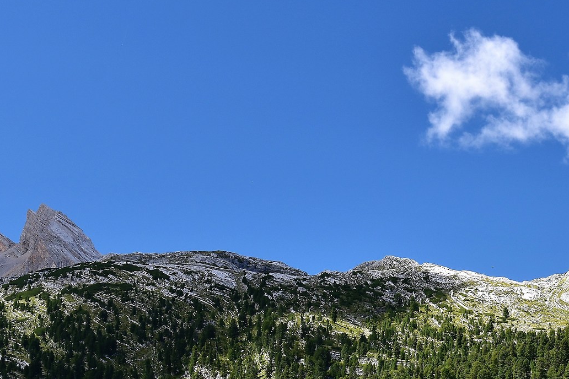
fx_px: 1709
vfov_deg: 12.6
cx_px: 518
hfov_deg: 18.6
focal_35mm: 108
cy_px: 345
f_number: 10
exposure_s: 1/60
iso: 200
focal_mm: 31
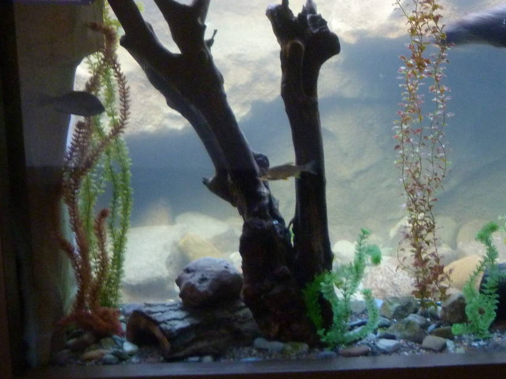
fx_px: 702
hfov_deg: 36.5
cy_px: 80
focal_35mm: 48
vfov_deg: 29.6
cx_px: 482
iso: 400
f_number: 2.8
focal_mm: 4.5
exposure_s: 1/30
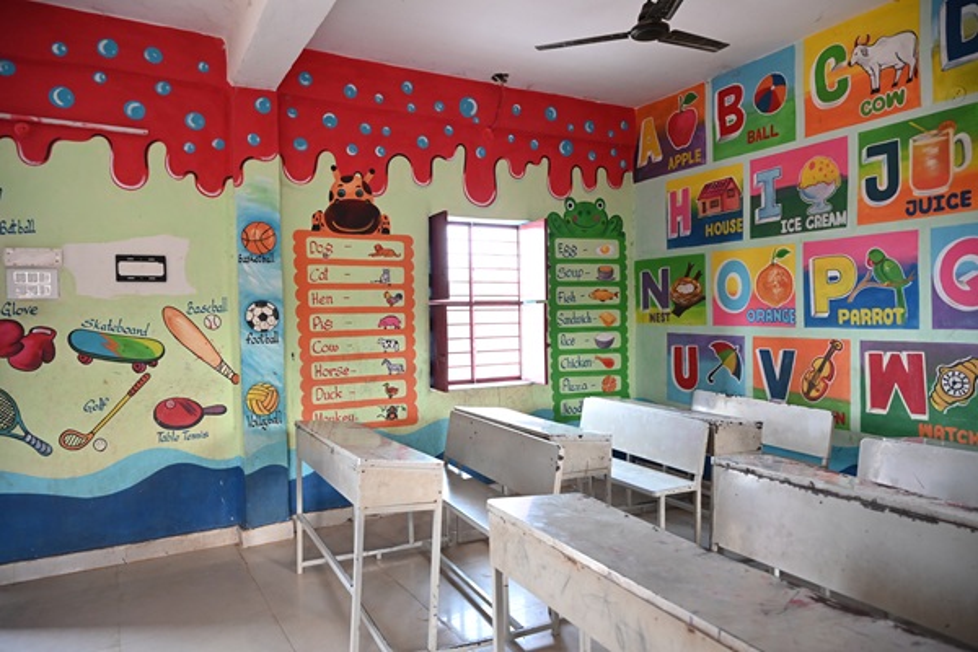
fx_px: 652
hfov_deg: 73.7
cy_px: 326
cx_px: 489
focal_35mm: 24
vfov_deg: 53.1
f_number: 4
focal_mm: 24
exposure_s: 1/100
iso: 2000
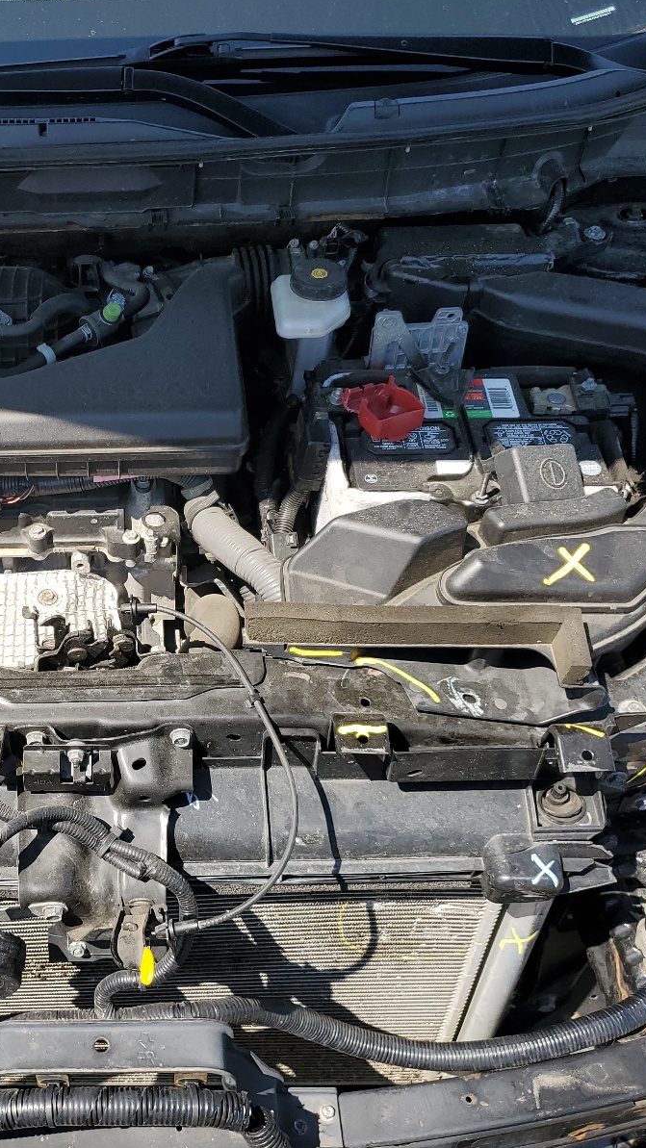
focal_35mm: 38
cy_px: 573
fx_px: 1157
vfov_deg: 52.8
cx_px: 89
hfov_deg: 30.1
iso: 50
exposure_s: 1/1667
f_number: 1.5
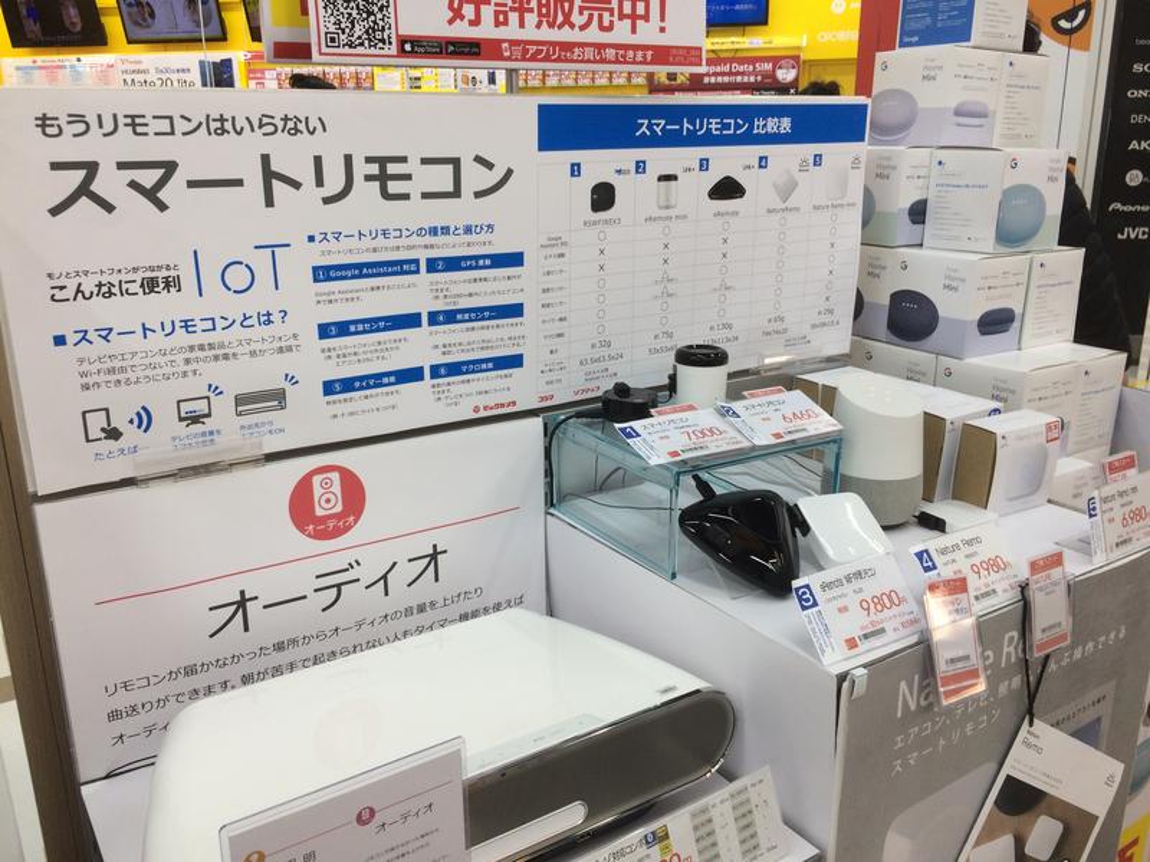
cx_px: 575
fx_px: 963
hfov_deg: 61.7
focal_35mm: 29
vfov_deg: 48.2
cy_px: 431
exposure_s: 1/120
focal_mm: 4.15
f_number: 2.2
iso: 40
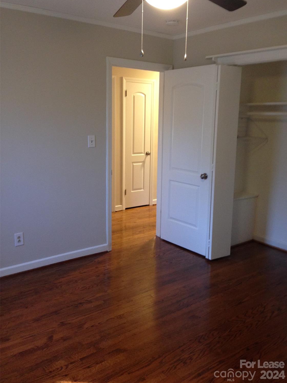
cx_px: 148
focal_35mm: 34
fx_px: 376
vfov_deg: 54.0
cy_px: 190
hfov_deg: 41.8
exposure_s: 1/20
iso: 160
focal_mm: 4.12
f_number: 2.4
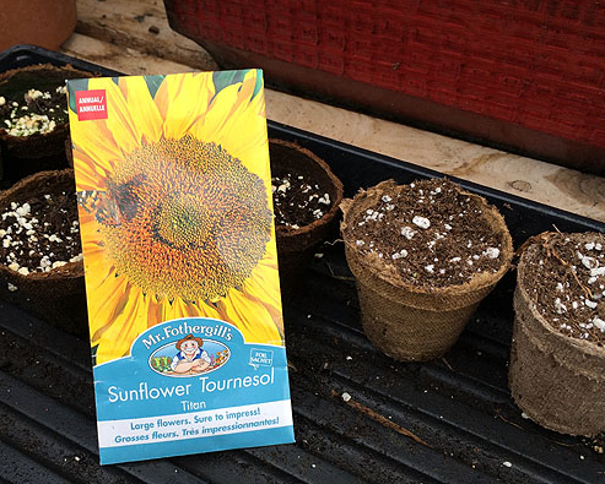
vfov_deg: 39.1
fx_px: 681
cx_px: 254
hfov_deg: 47.7
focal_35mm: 38
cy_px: 278
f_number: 2.2
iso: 32
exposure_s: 1/154
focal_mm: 4.12
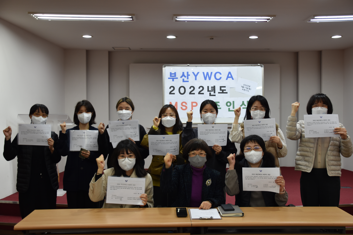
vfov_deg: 34.2
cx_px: 176
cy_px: 118
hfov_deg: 49.6
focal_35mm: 39
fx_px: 382
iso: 400
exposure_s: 1/60
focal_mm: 26
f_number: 4
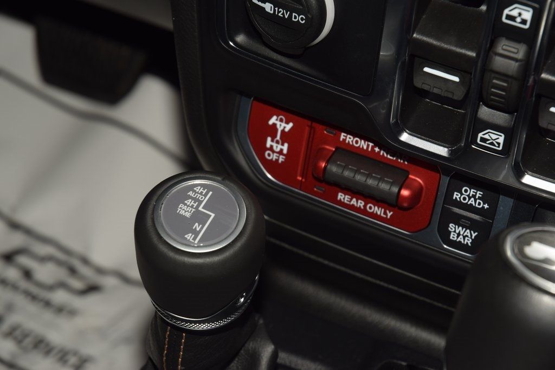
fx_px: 1619
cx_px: 278
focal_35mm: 105
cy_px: 185
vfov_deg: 13.0
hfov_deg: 19.5
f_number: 8
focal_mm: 70
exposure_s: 1/125
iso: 100
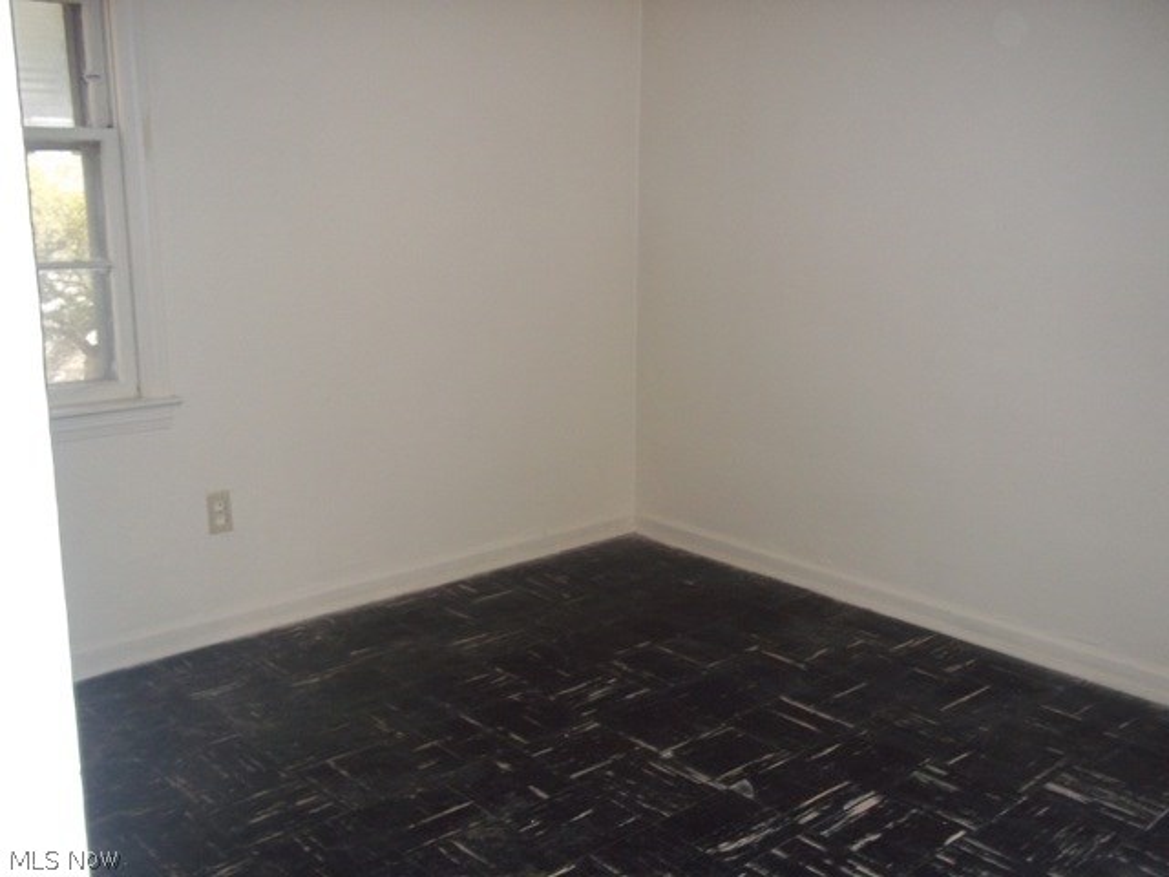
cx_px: 584
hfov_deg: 51.4
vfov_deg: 39.7
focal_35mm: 36
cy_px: 438
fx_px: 1216
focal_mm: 6.5
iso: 160
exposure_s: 1/30
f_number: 3.1
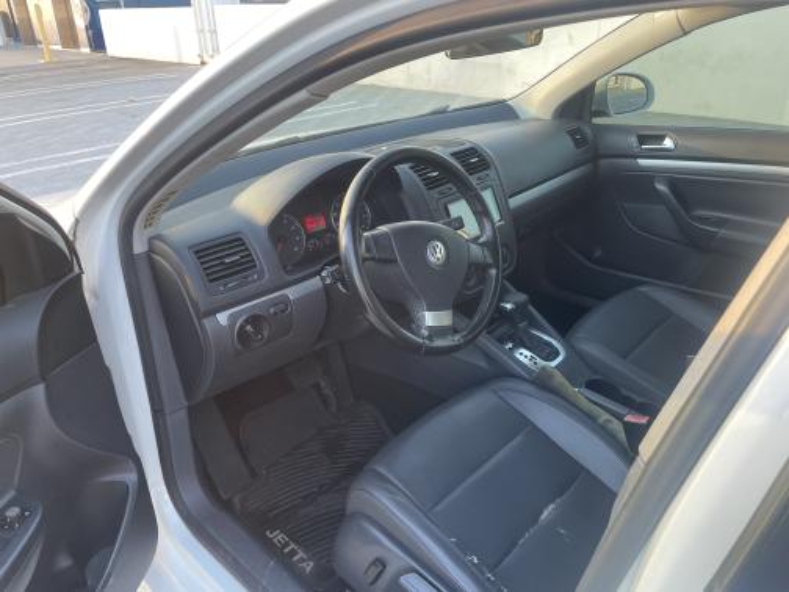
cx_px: 394
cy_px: 296
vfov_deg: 53.1
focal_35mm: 26
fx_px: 593
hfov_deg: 67.3
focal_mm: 4.2
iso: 80
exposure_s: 1/121
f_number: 1.6
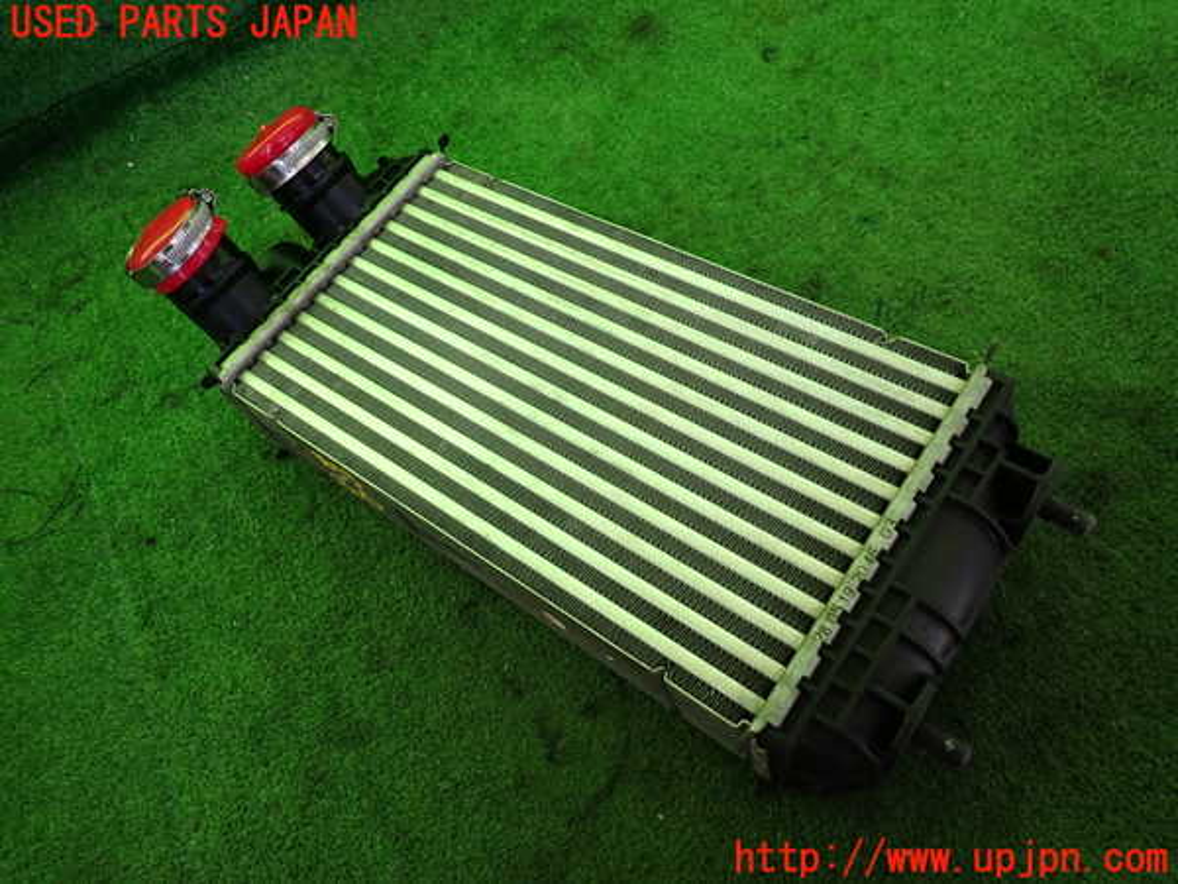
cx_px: 589
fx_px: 851
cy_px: 442
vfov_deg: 54.9
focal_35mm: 25
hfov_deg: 69.4
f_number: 2
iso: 100
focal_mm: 4.5
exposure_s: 1/100
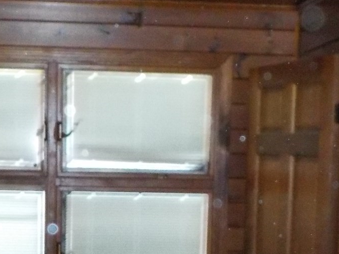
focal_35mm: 91
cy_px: 256
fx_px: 891
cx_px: 147
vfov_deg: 15.9
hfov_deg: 21.5
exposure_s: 1/8
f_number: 3.3
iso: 800
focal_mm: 4.1
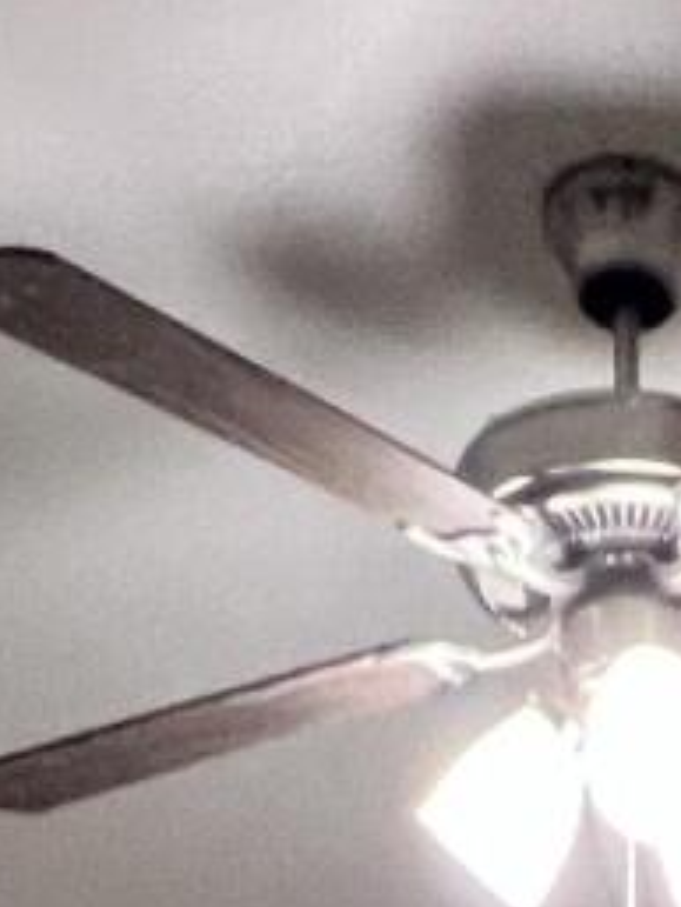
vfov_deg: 11.2
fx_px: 2647
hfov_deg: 14.2
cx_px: 797
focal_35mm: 101
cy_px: 2756
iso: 250
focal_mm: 1.57
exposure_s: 1/60
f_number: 1.8
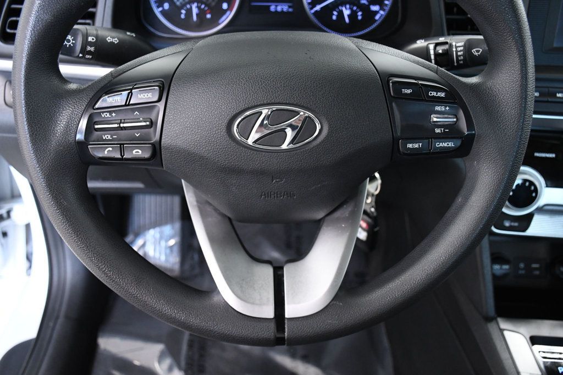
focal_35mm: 34
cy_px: 188
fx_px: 532
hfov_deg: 55.8
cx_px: 282
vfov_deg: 38.9
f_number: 5
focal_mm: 23
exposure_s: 1/100
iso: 2500
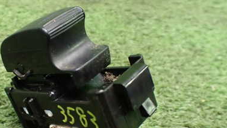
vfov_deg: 22.9
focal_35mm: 52
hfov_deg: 39.3
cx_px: 73
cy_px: 92
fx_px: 313
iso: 800
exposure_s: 1/60
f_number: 2.3
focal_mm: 5.4
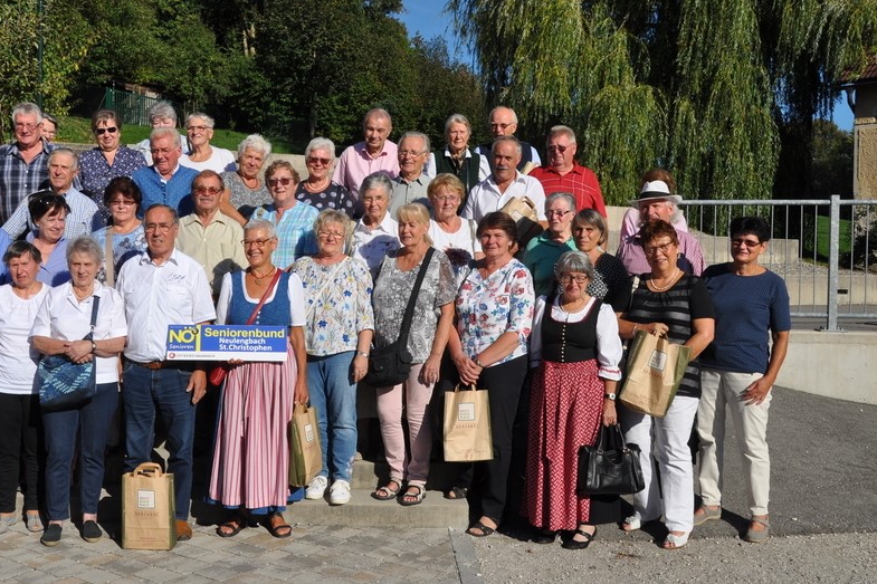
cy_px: 283
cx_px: 330
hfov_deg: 45.1
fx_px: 1047
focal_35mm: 43
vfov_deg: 31.2
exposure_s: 1/500
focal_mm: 22
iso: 200
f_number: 11
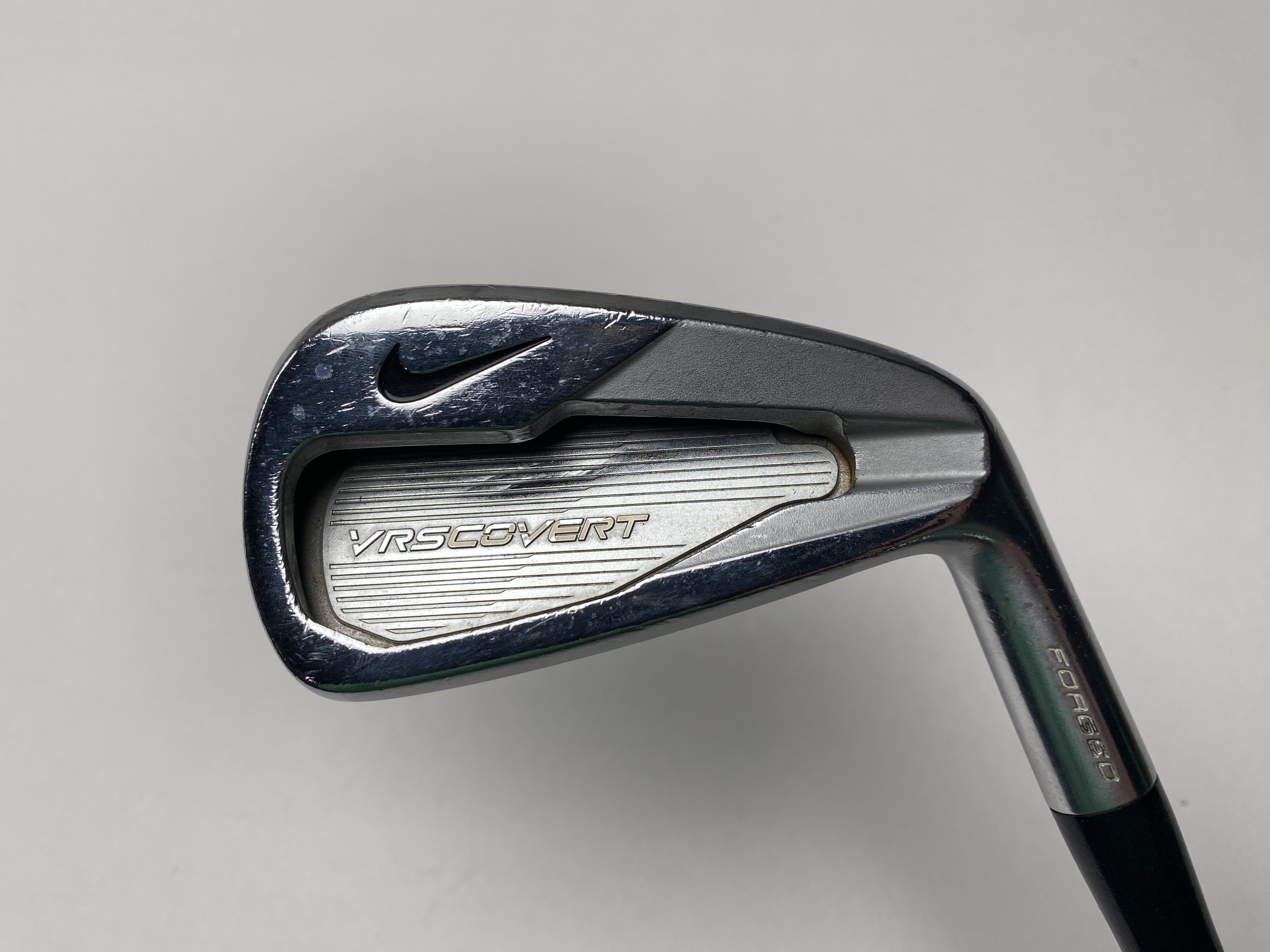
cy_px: 476
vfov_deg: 53.1
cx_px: 635
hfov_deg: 67.3
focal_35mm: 26
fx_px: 954
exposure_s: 1/560
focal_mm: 4.25
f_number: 1.8
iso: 32
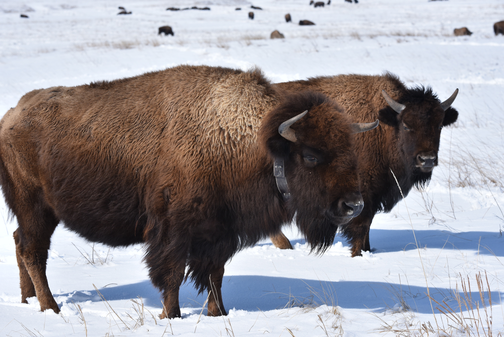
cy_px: 168
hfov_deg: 13.2
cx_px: 252
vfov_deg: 8.9
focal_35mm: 155
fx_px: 2171
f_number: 11
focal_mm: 155
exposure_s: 1/2000
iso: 640
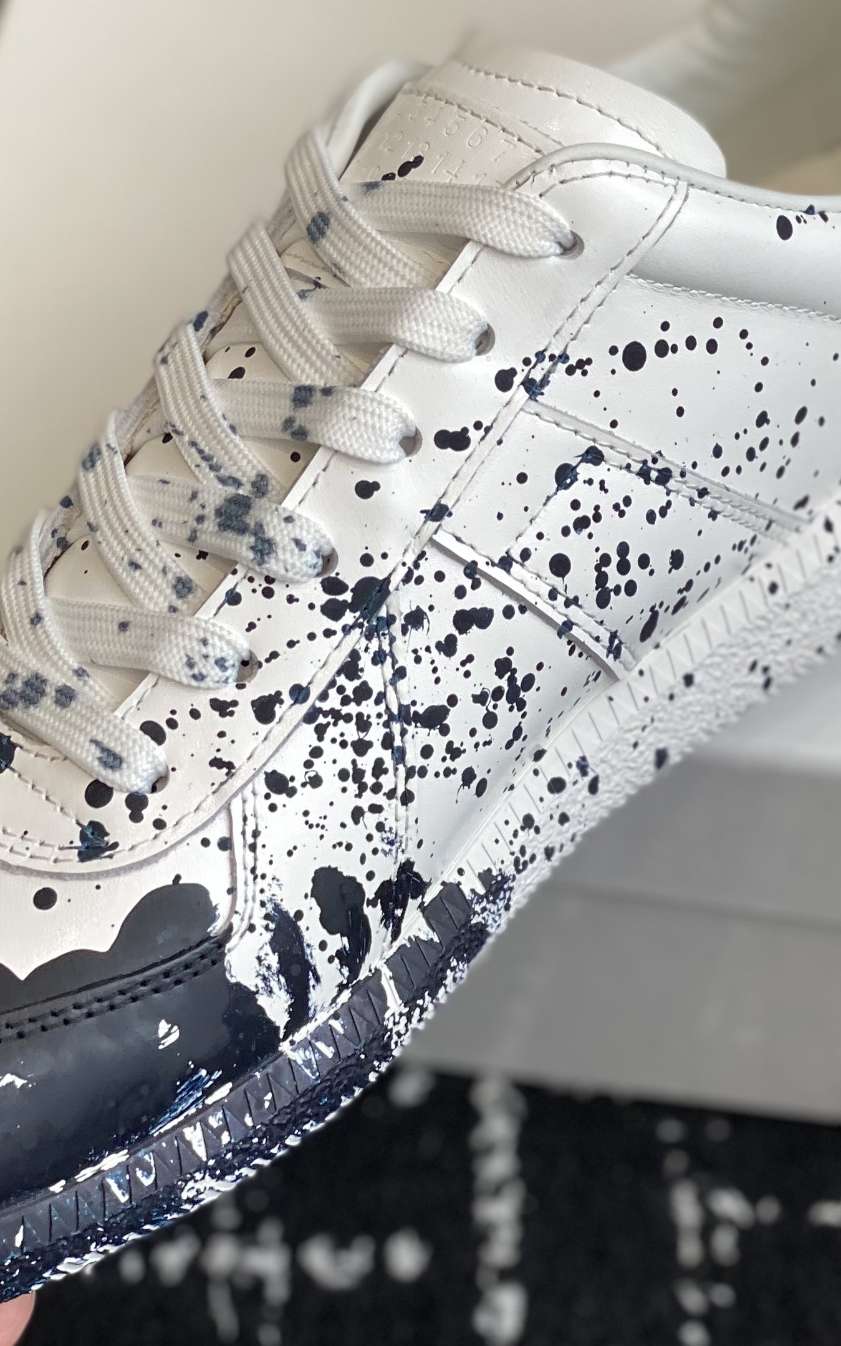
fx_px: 3777
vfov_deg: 19.9
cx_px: 490
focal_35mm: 103
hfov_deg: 12.7
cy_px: 182
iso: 25
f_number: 2
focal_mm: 6
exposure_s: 1/122
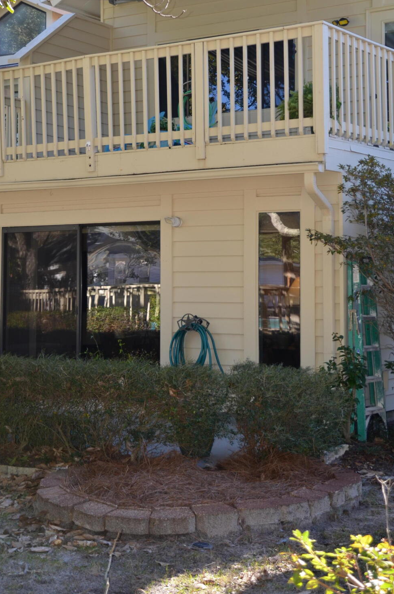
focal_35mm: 61
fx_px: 1006
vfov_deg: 32.8
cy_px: 216
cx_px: 210
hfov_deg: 22.2
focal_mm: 30
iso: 180
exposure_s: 1/250
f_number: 4
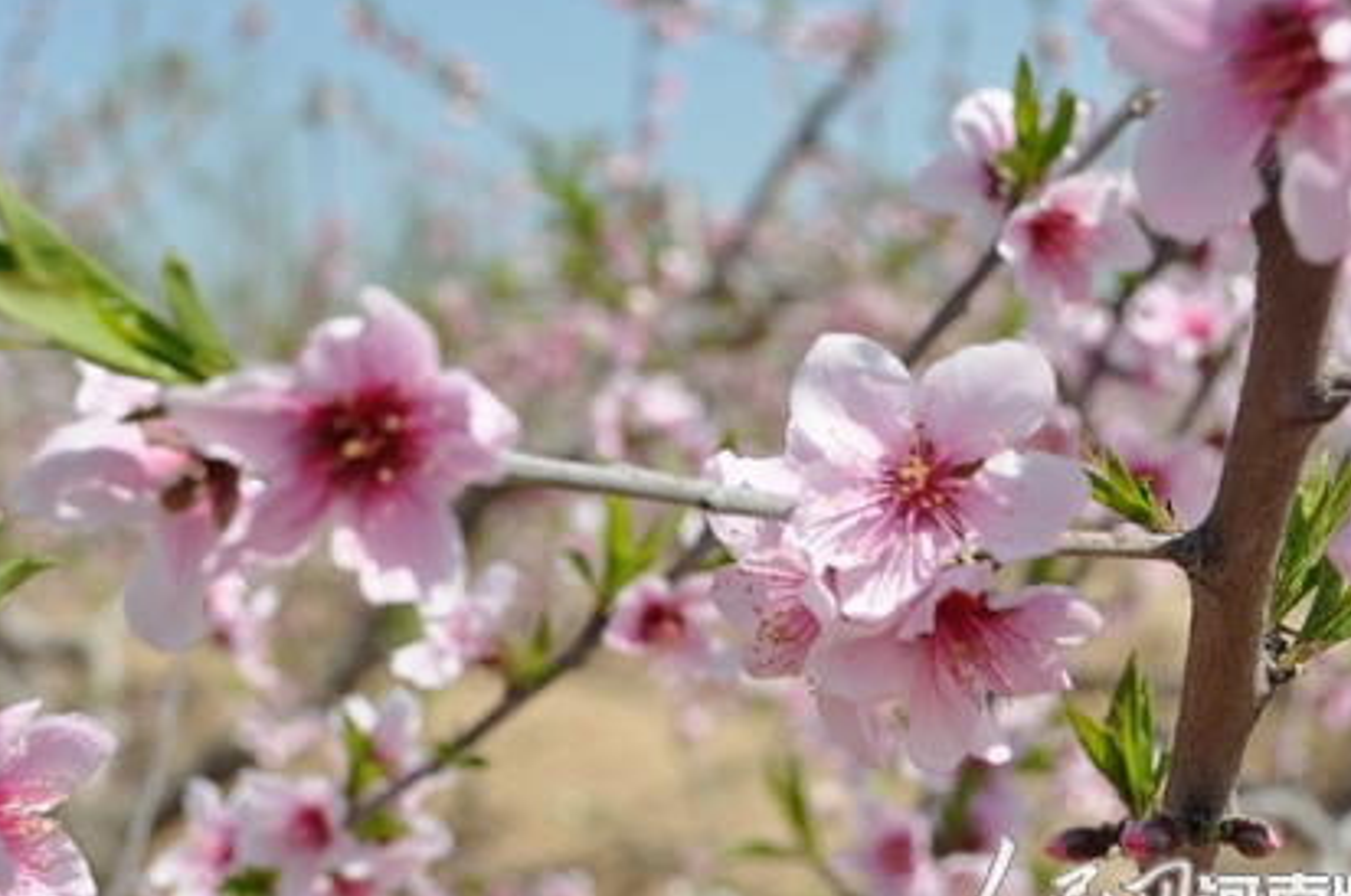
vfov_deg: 19.9
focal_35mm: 68
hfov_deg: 29.7
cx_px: 605
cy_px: 476
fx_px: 2548
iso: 400
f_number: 7.1
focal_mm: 34
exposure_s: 1/1600
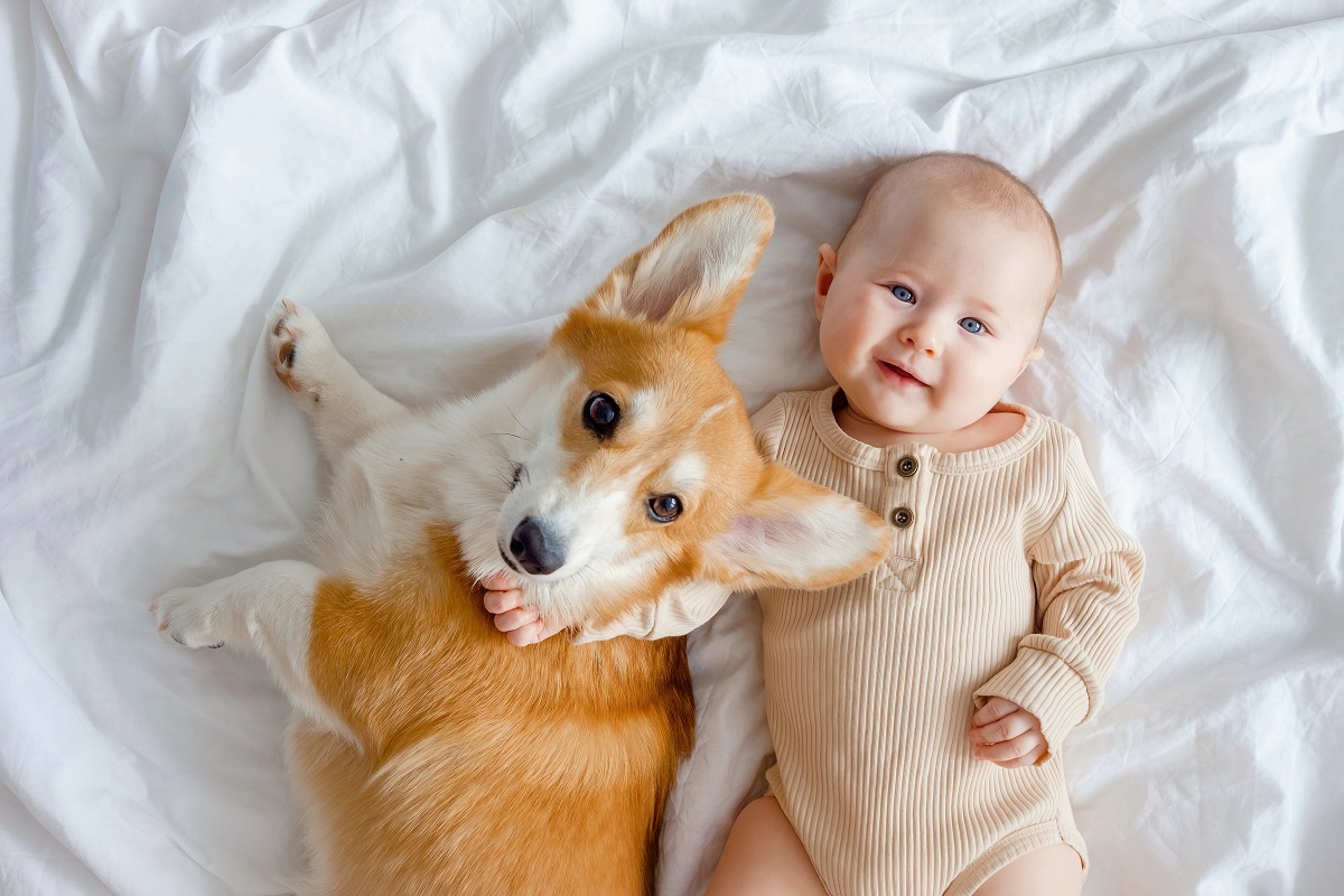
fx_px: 1531
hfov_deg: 47.4
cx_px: 672
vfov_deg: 32.6
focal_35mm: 41
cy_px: 448
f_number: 4
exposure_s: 1/160
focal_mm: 27
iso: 640
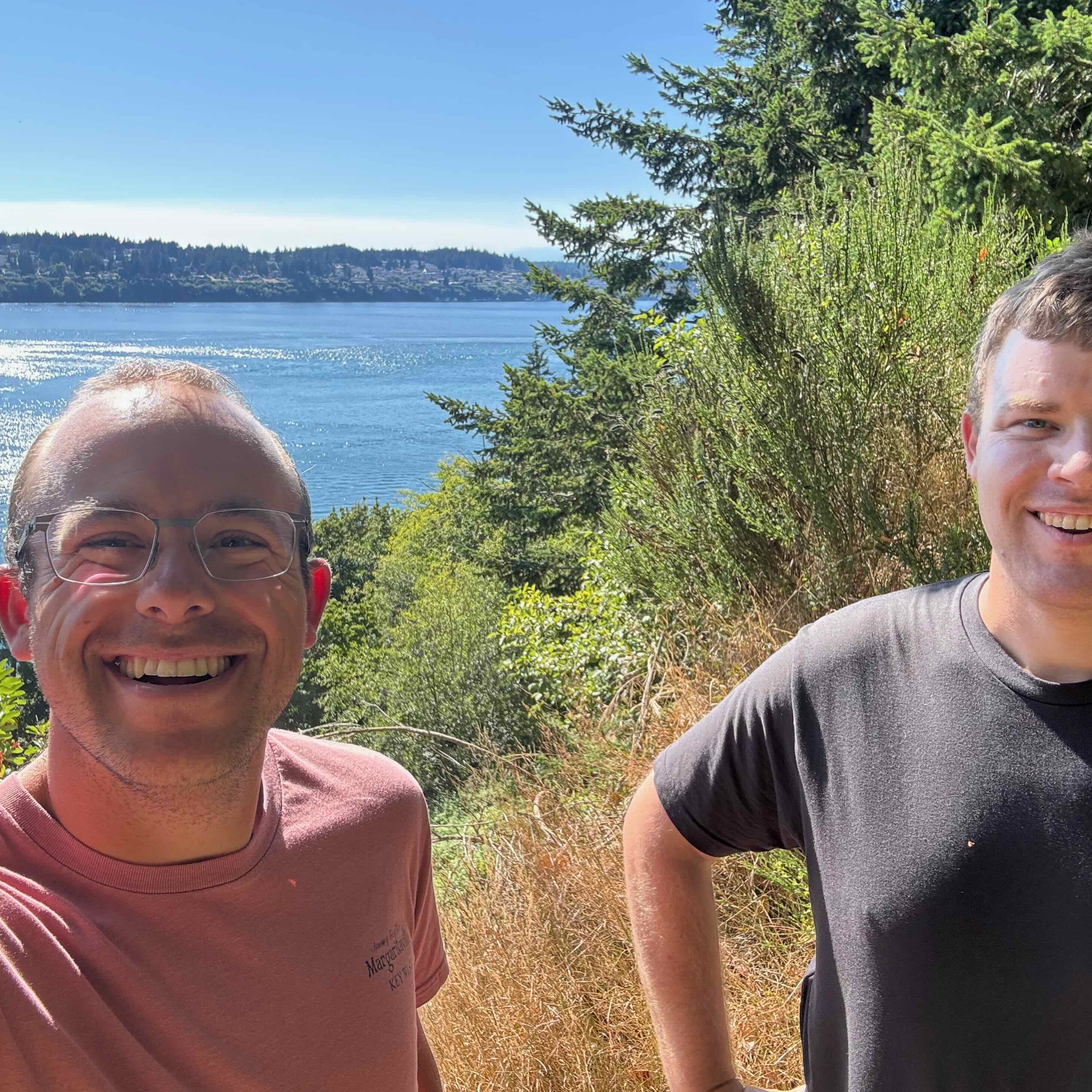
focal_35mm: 28
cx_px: 523
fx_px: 999
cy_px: 543
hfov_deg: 57.3
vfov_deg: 57.3
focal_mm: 2.69
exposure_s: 1/228
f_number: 1.9
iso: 25
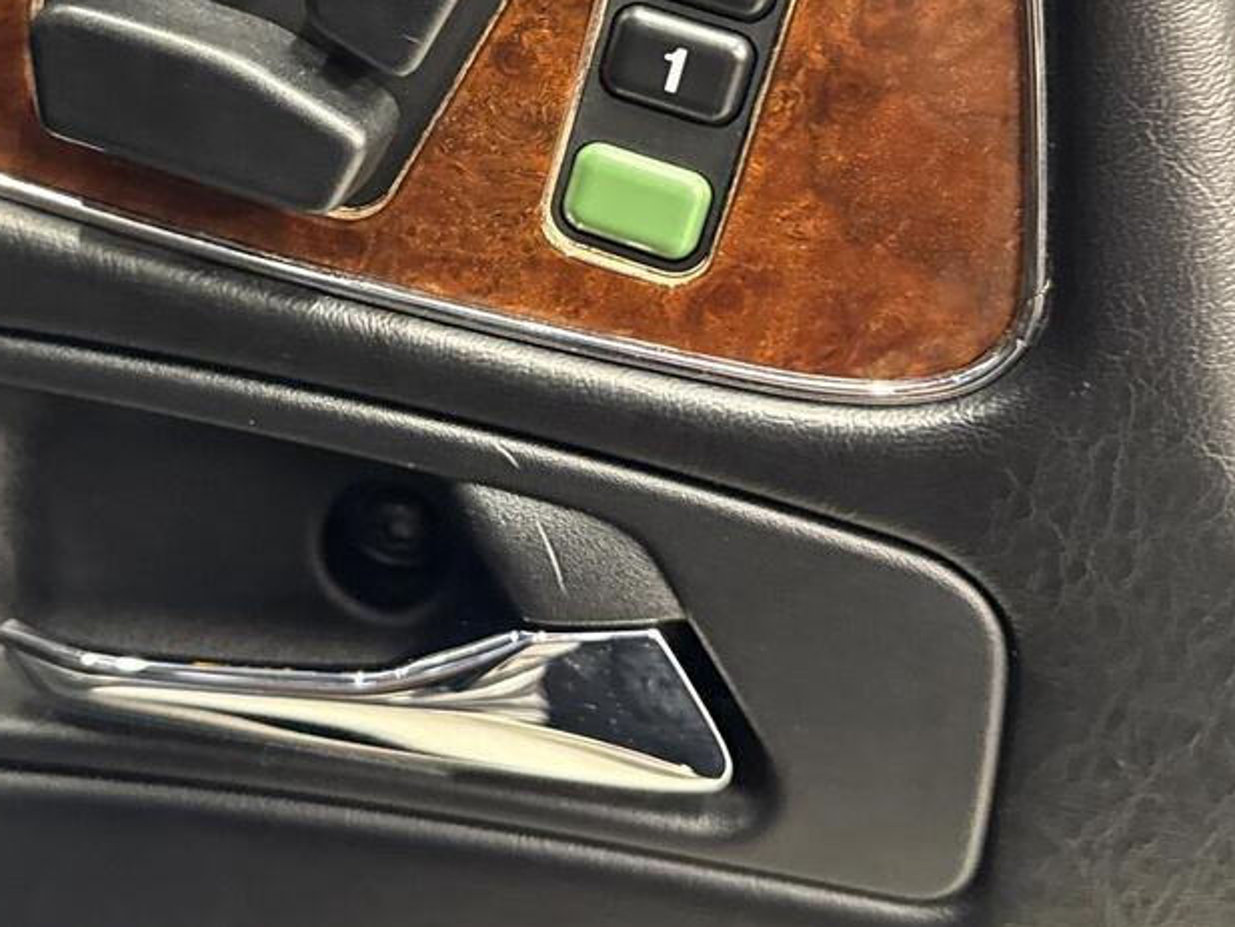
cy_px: 114
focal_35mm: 56
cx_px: 424
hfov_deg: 34.1
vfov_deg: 25.4
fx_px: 1998
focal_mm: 6.76
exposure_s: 1/33
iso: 800
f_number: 1.78
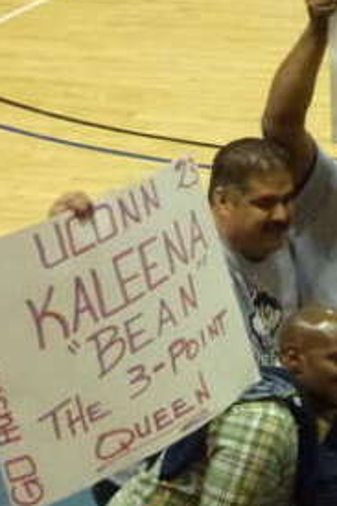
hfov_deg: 11.7
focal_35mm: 109
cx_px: 584
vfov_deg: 18.7
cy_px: 320
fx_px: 1532
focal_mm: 6.4
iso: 800
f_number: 3.7
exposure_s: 1/40
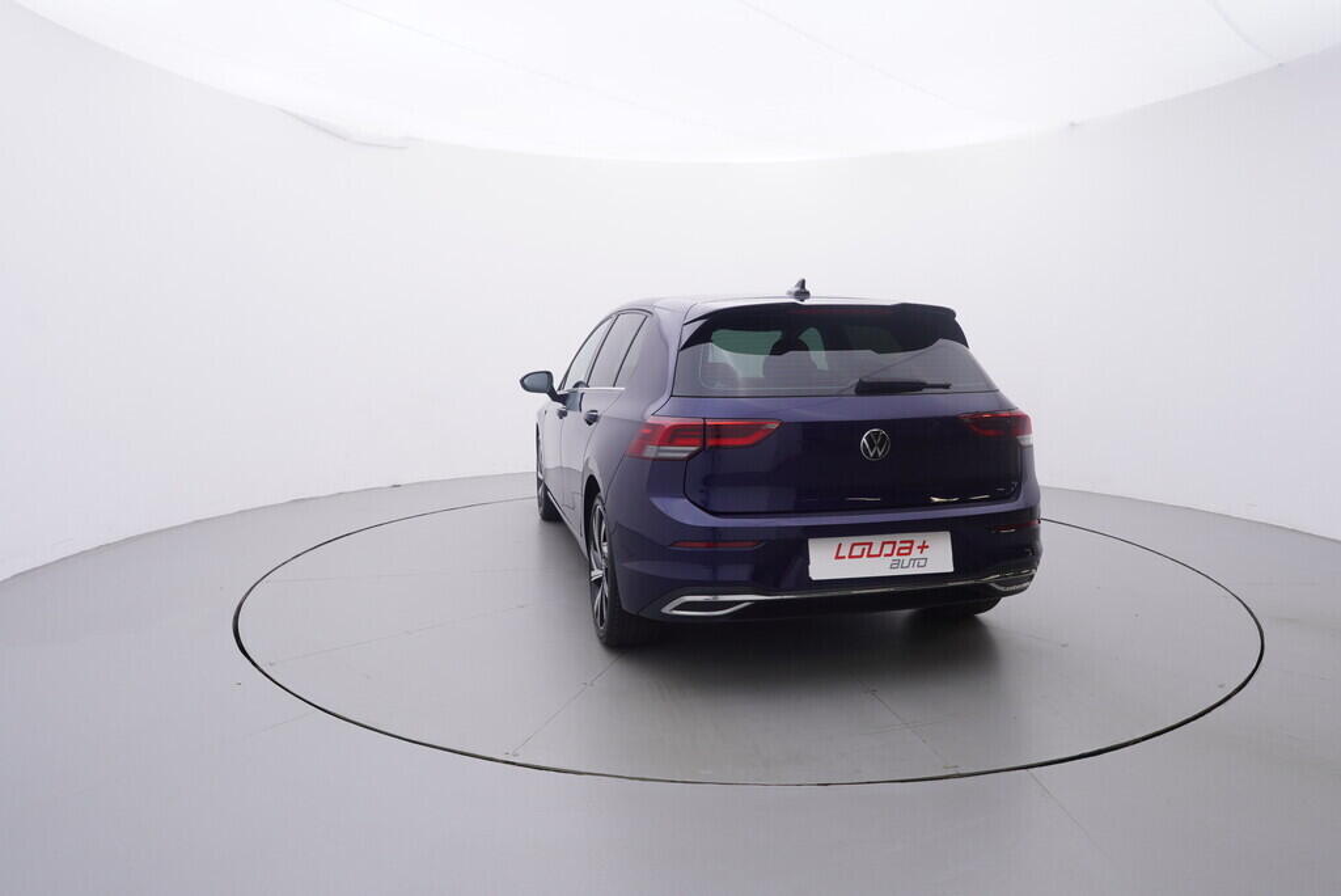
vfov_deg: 56.2
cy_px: 448
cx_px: 670
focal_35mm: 22
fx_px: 839
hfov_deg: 77.3
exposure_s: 1/80
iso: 200
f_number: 5
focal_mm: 15
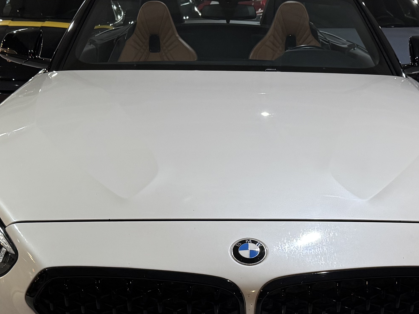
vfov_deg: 21.2
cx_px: 247
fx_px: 835
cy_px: 217
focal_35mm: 69
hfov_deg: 28.1
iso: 250
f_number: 1.78
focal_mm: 6.76
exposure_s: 1/60
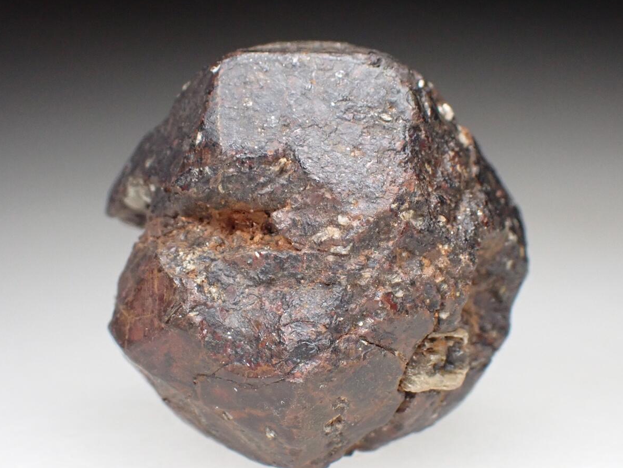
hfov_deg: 18.7
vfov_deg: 14.1
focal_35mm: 105
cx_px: 316
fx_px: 1890
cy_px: 241
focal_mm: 18
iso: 800
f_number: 6.3
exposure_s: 1/320
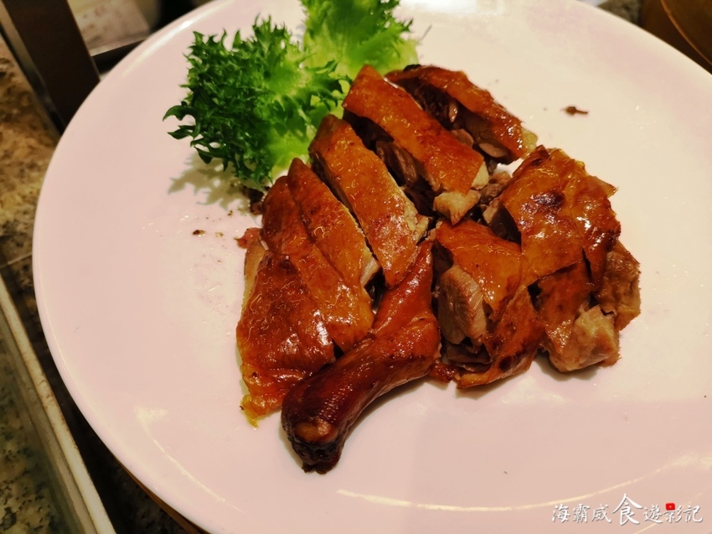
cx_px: 356
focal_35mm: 27
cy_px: 267
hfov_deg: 65.3
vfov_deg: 51.3
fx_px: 555
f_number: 1.8
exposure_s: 1/120
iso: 160
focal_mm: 3.95
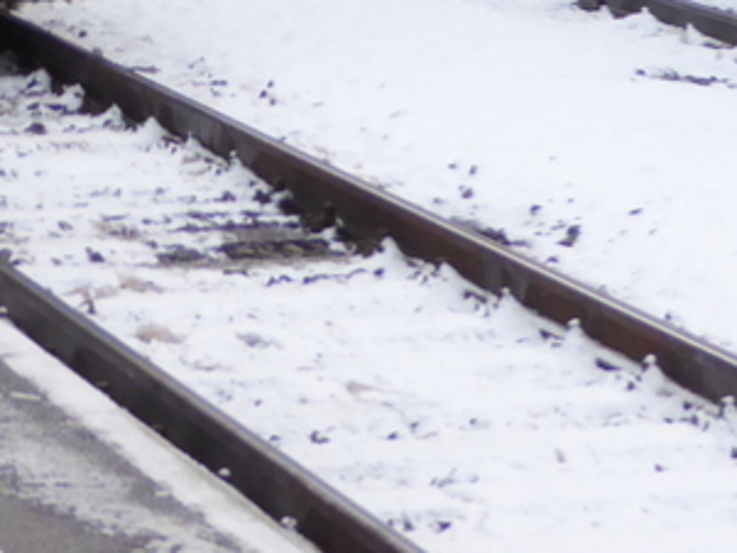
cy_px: -475
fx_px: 5091
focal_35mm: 239
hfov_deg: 8.3
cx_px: 157
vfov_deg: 6.1
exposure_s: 1/125
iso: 250
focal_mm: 10.3
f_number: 4.2
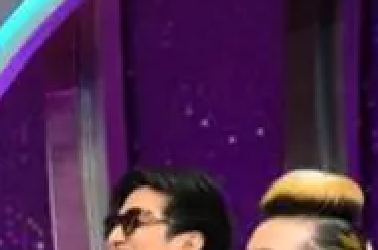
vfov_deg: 3.3
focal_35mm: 412
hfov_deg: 5.0
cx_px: -259
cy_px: 460
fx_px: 4319
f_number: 5
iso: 6400
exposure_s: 1/640
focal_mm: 66
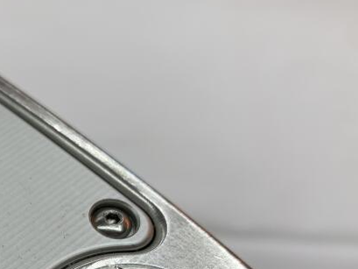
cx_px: -18
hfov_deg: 29.2
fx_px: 631
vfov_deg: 22.9
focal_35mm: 61
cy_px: 280
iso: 25
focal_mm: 4.25
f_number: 1.8
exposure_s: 1/239
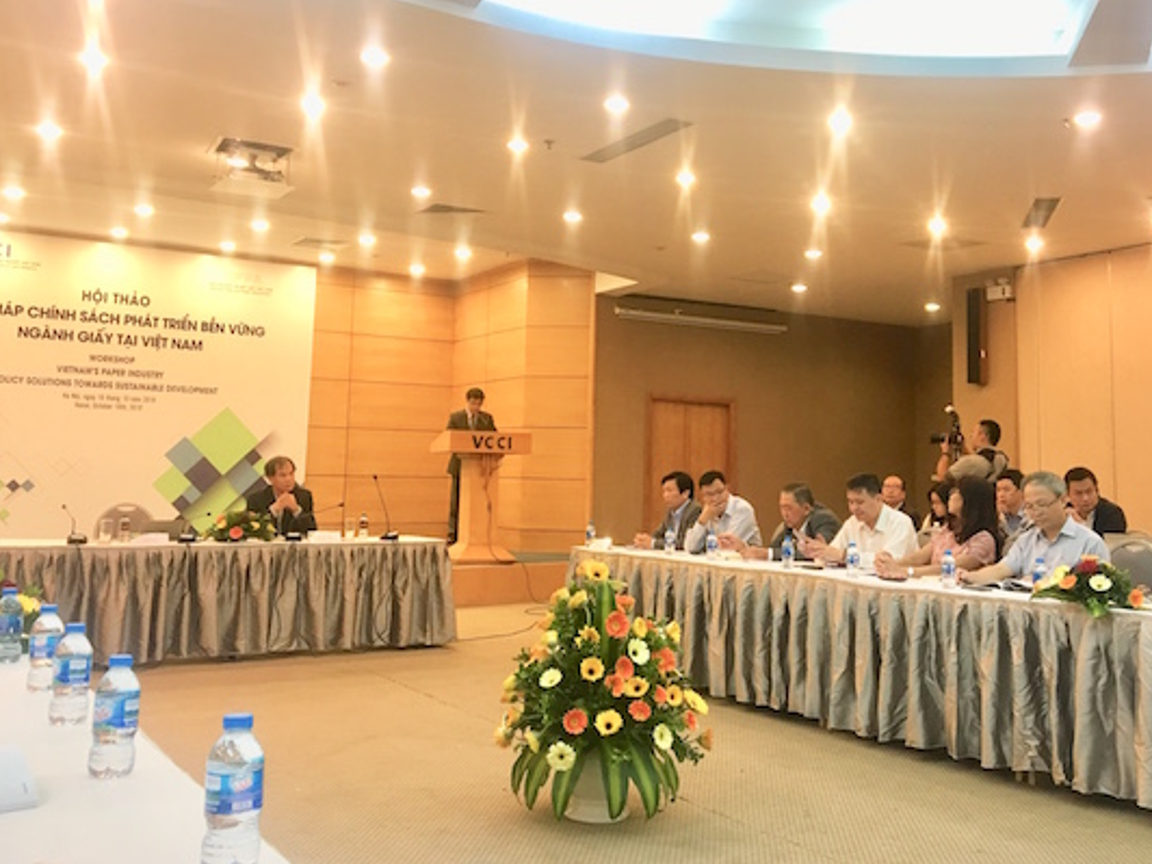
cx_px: 641
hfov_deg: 51.2
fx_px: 1198
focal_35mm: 36
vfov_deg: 39.5
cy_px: 363
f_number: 2.2
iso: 125
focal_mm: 4.15
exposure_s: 1/33
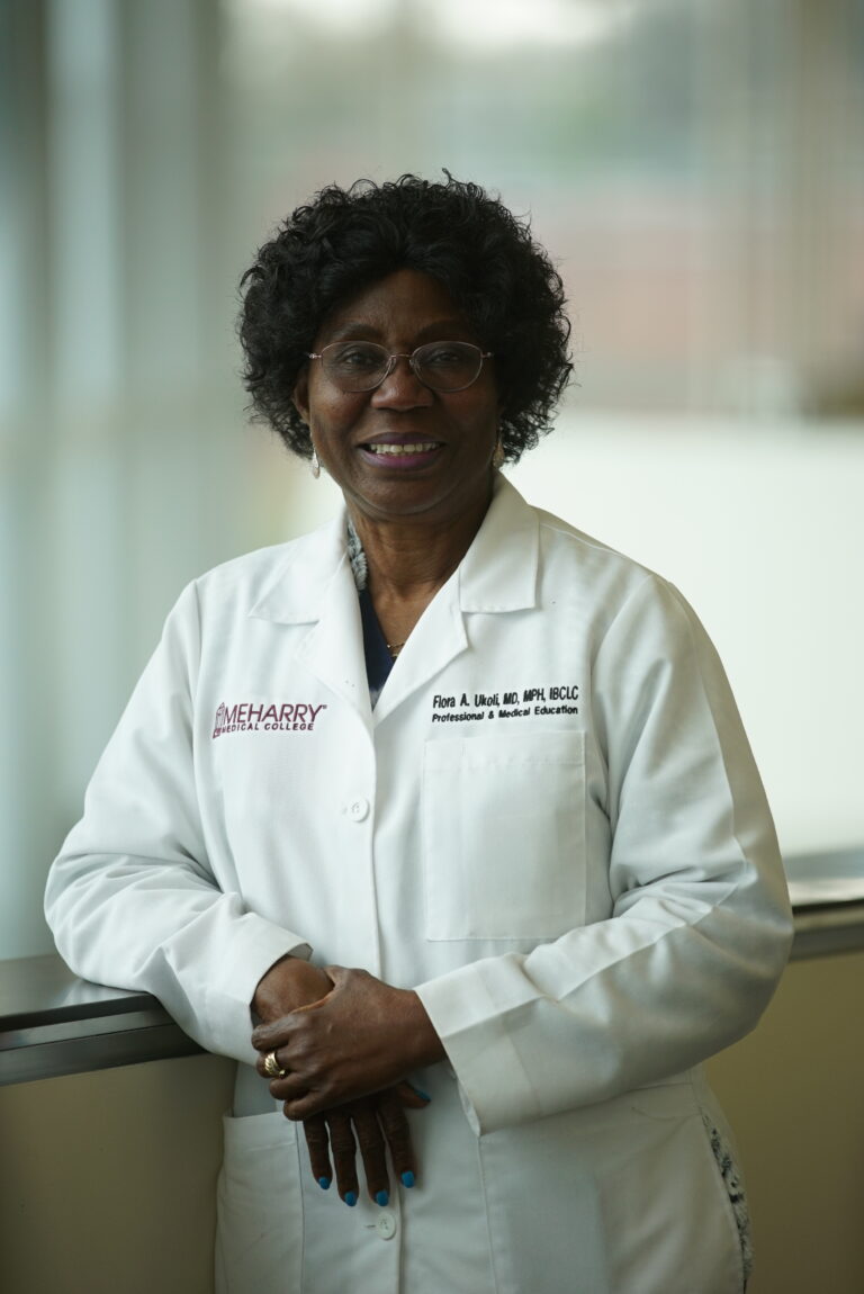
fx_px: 7191
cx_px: 432
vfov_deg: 10.3
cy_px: 647
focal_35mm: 200
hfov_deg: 6.9
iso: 640
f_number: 2.8
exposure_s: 1/1000
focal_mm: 200
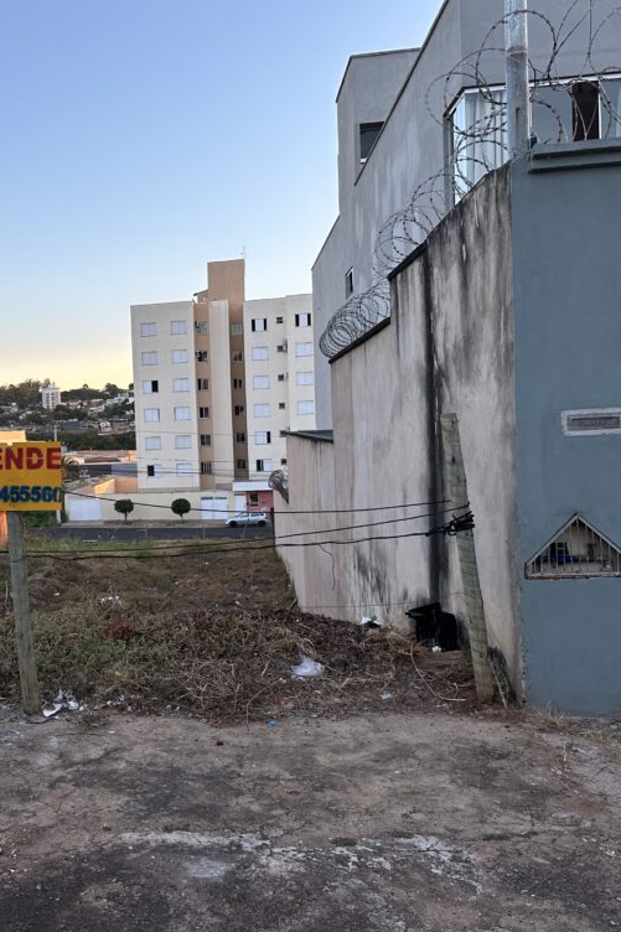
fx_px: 880
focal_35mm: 34
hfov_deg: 36.9
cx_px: 86
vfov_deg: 55.8
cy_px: 459
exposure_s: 1/590
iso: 80
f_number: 1.78
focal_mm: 6.86
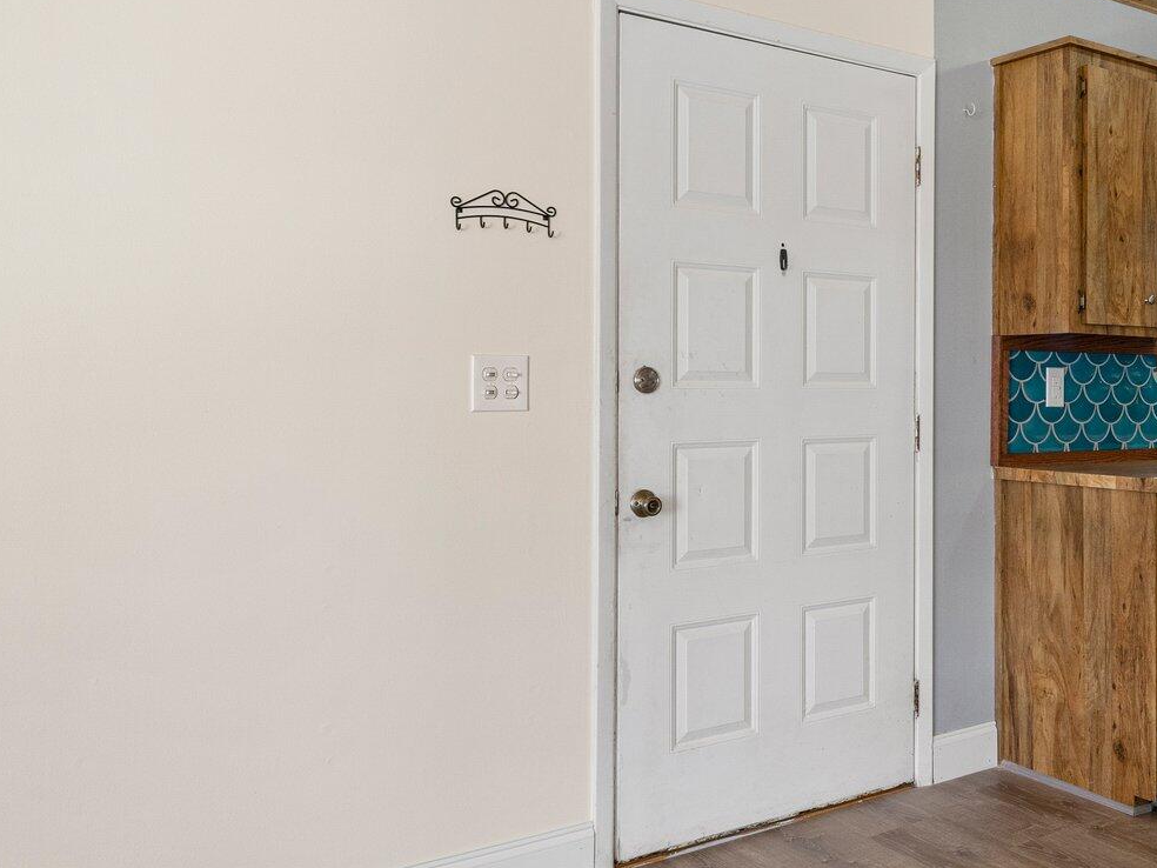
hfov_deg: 49.5
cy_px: 373
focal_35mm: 35
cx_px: 943
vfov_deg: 40.8
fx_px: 1163
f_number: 8
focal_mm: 17.4
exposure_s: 1/15
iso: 640
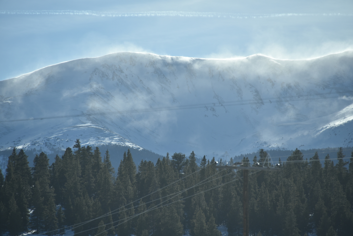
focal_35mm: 300
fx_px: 2942
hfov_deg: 6.9
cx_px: 176
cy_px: 118
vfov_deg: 4.6
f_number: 8
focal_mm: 300
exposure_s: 1/640
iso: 100
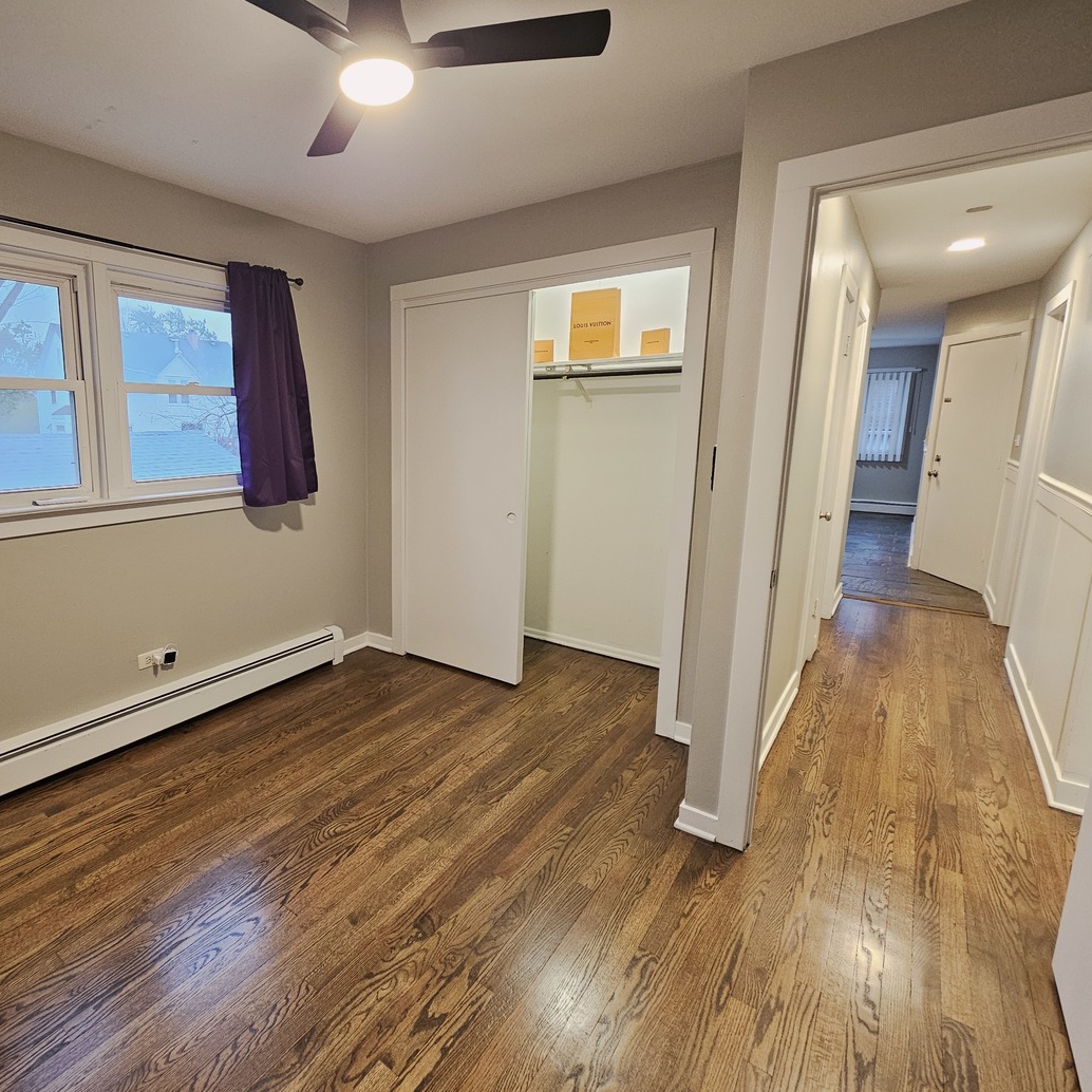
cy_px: 531
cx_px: 382
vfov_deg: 87.4
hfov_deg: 85.0
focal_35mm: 16
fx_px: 571
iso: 400
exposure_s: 1/30
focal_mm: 2.2
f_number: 2.2
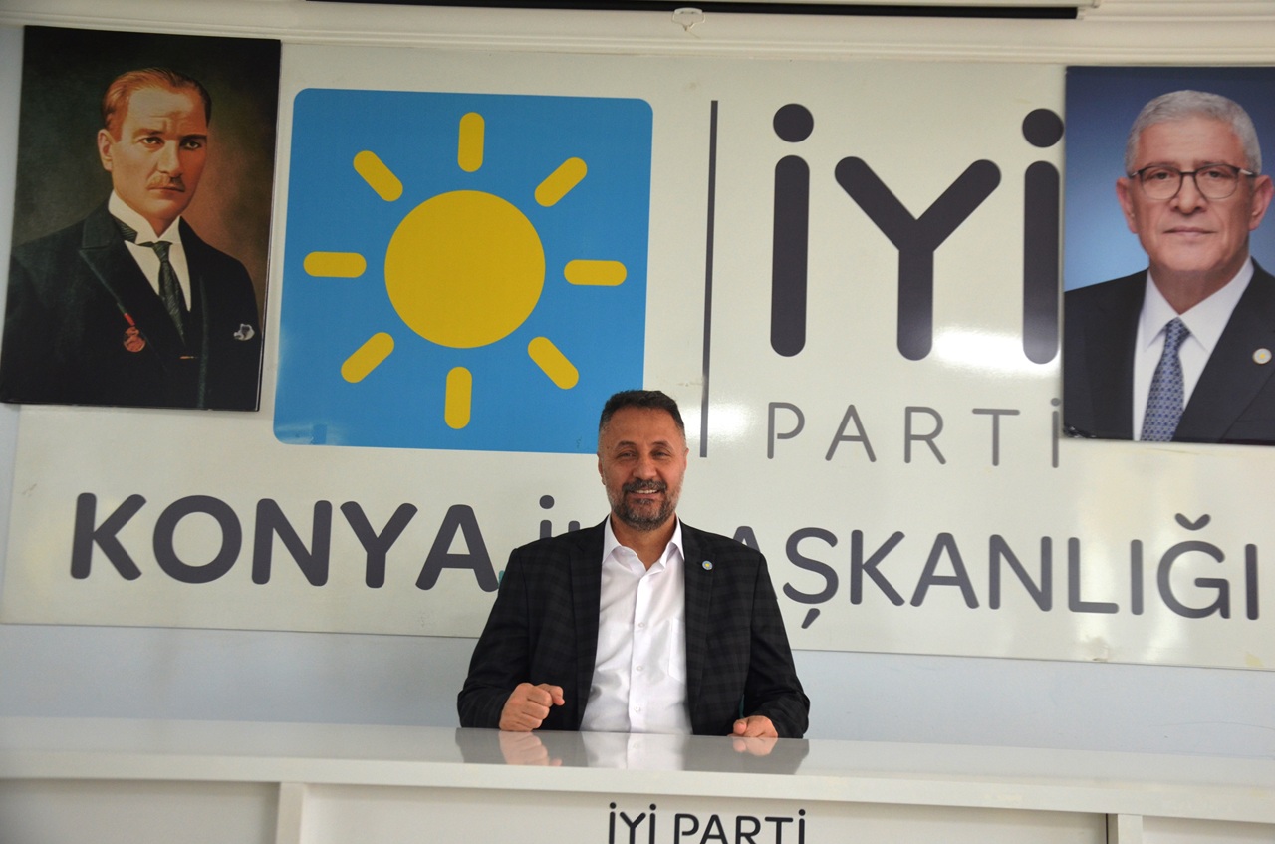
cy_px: 422
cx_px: 638
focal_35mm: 45
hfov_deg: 43.7
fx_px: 1590
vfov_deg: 29.7
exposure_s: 1/60
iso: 640
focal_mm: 30
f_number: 4.2
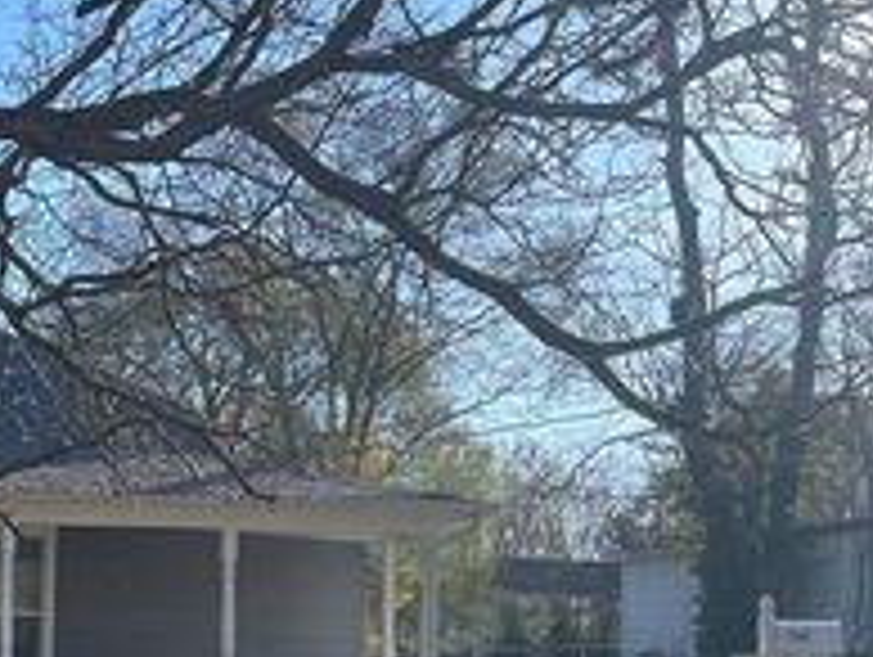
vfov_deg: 21.3
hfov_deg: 25.5
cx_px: -220
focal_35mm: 67
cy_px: 641
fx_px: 1692
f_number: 1.6
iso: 32
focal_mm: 4.2
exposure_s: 1/1304
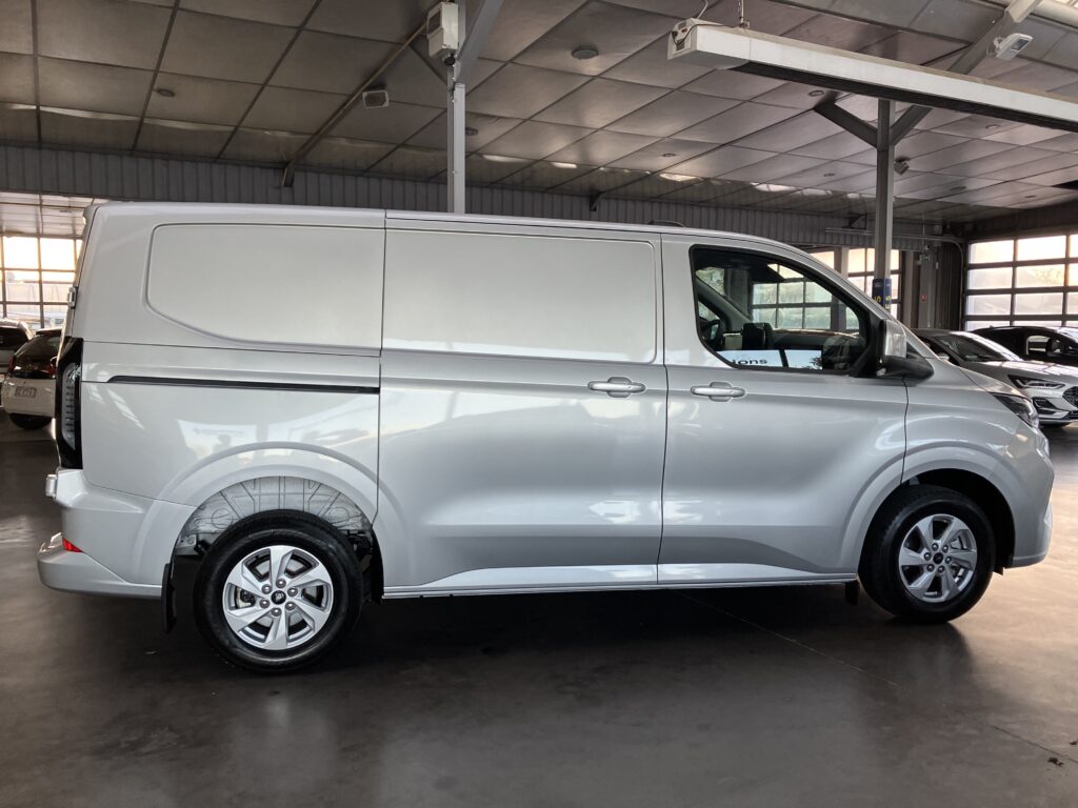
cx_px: 539
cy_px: 404
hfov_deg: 63.4
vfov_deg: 49.7
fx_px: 872
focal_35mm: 28
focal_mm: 3.99
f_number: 1.8
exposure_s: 1/105
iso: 80
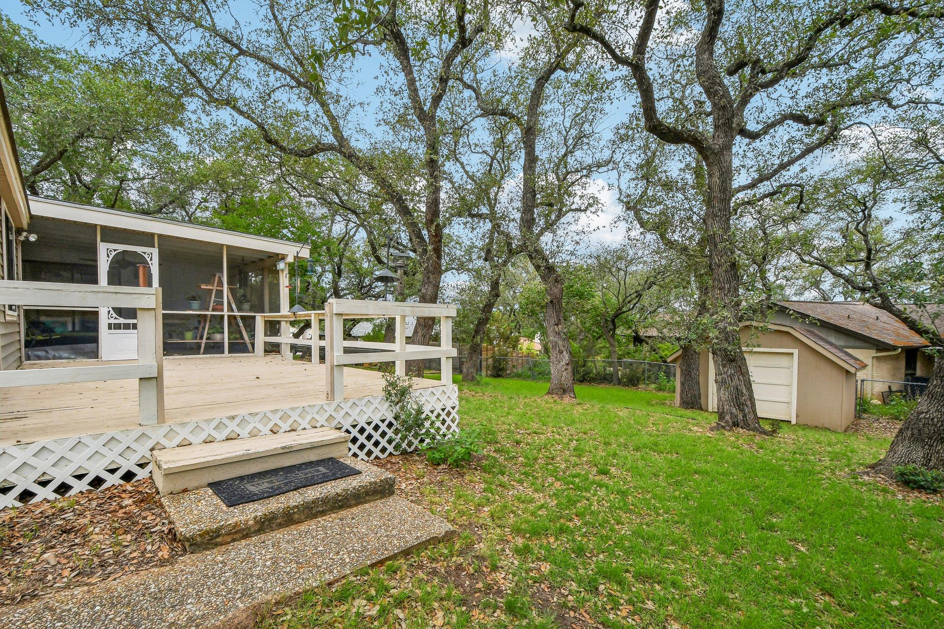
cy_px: 314
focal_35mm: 15
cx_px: 472
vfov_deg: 77.3
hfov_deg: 100.4
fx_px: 393
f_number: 8
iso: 400
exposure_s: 1/640
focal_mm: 10
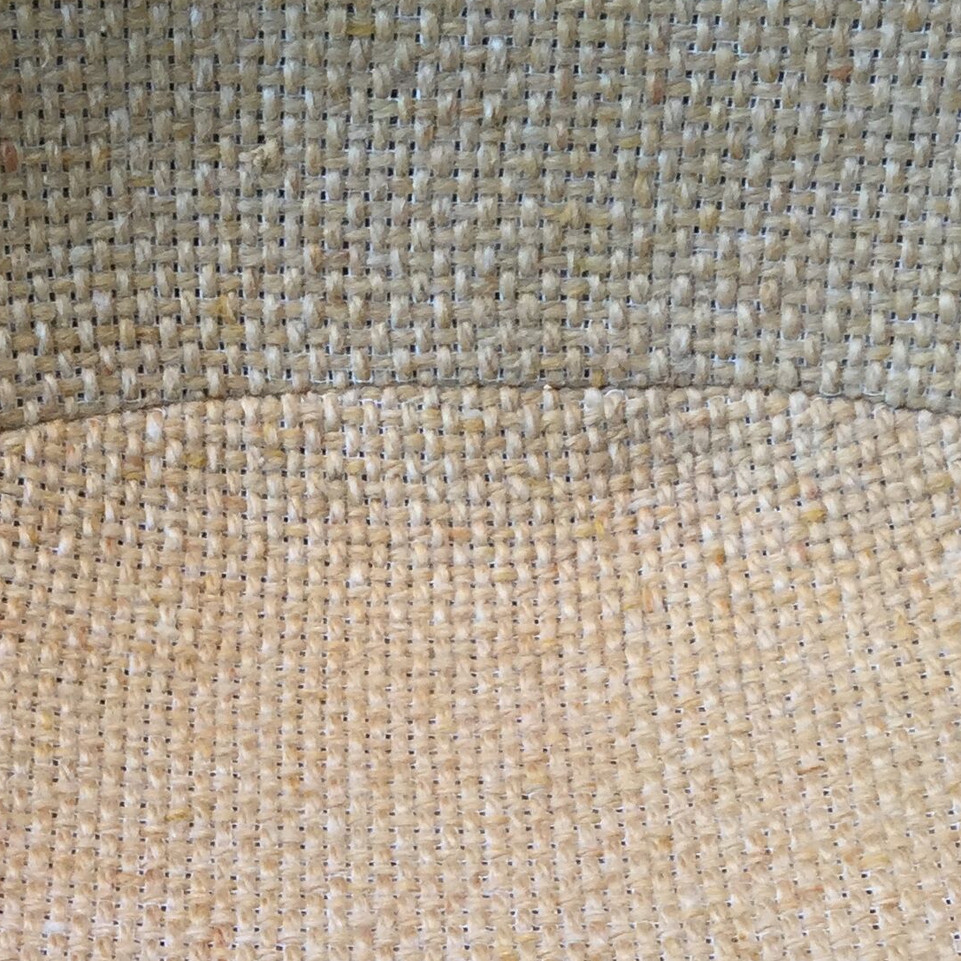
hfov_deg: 22.2
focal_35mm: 77
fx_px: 2418
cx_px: 179
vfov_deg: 19.9
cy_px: 1375
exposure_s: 1/50
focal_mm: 4.15
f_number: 2.2
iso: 40
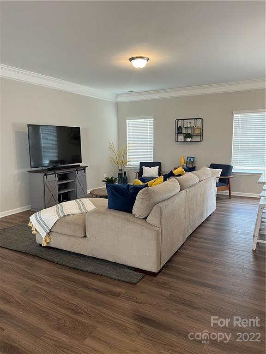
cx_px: 133
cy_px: 177
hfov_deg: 53.1
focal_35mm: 26
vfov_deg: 67.3
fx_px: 266
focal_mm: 5.7
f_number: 1.5
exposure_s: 1/60
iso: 80
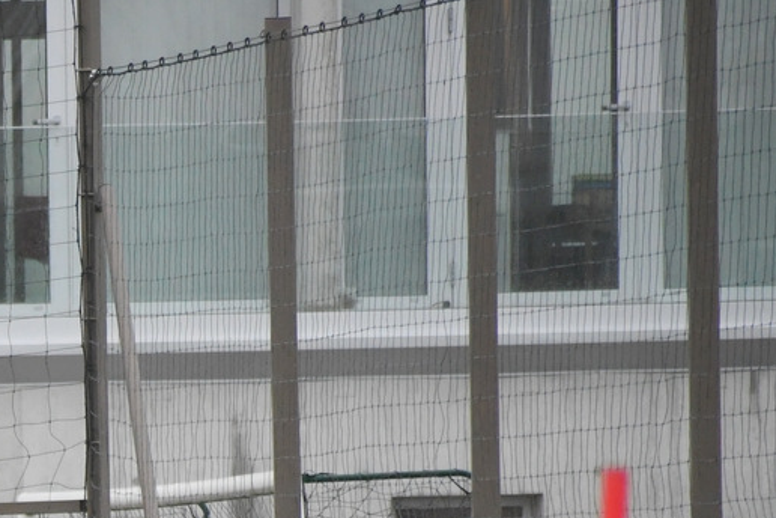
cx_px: -406
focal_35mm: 976
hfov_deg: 2.1
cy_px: 790
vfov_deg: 1.4
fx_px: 21037
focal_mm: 210
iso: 1600
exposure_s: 1/800
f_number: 5.3
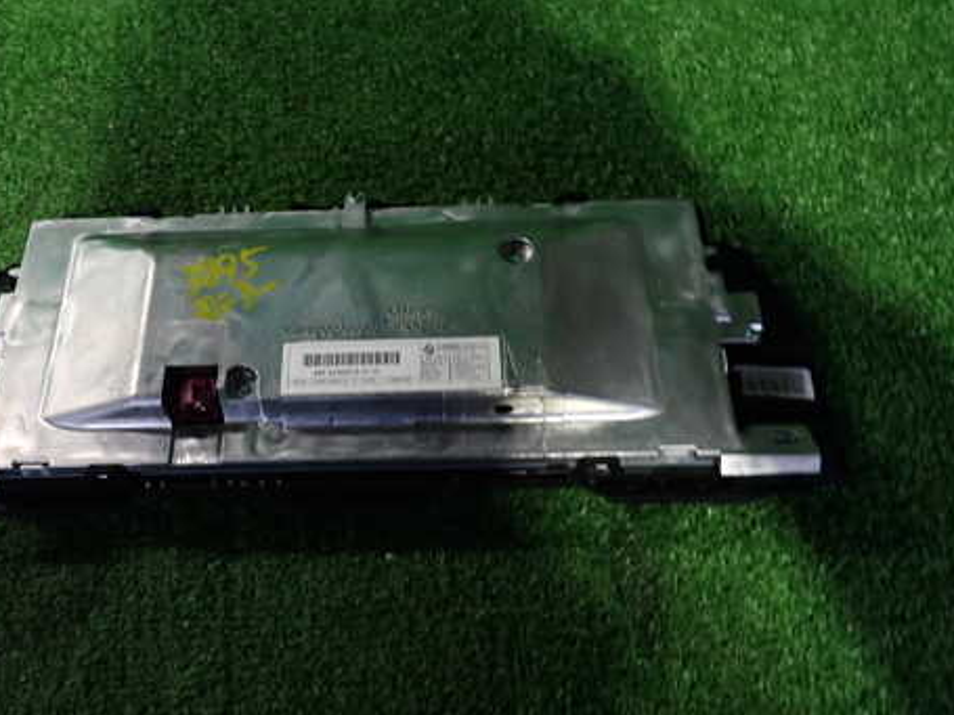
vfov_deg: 42.9
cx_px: 400
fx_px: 909
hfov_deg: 55.1
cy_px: 348
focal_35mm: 33
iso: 200
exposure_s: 1/30
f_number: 2
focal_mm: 4.5
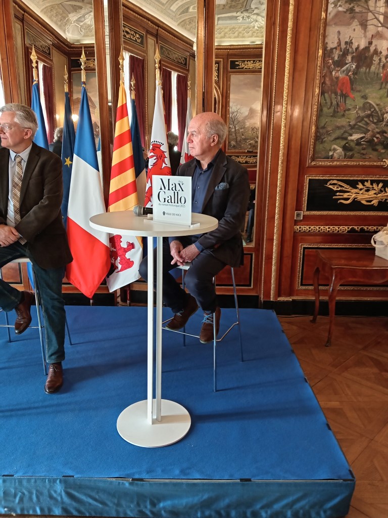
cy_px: 259
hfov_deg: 51.4
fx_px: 404
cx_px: 194
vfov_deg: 65.3
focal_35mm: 27
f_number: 1.8
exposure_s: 1/25
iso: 497
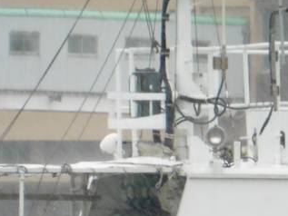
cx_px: 461
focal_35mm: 1085
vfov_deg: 1.4
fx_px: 9030
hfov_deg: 1.8
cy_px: 330
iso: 400
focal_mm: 60
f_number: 6.3
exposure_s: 1/200
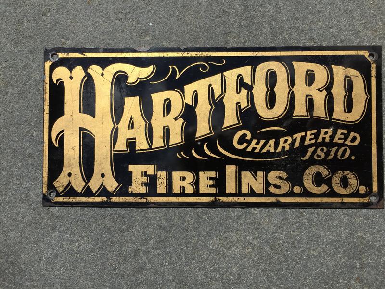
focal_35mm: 29
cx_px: 192
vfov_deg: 48.2
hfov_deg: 61.7
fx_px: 323
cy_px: 144
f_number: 2.2
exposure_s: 1/3968
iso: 32
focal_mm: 4.15
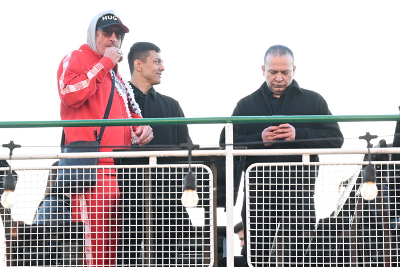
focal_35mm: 105
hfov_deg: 19.5
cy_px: 134
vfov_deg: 13.0
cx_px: 200
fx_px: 1167
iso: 800
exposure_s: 1/250
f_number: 5
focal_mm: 70
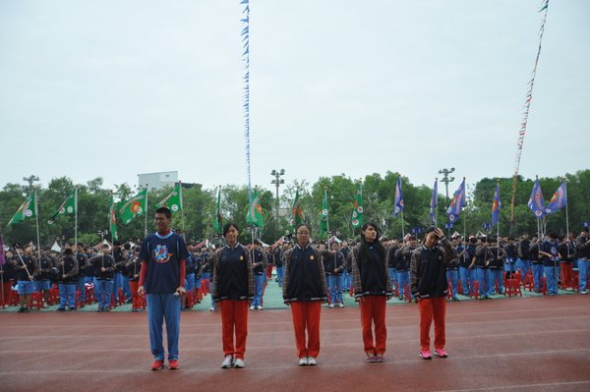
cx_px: 295
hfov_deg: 67.4
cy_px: 196
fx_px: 442
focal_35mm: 27
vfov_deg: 47.9
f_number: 4
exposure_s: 1/1000
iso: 400
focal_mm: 18
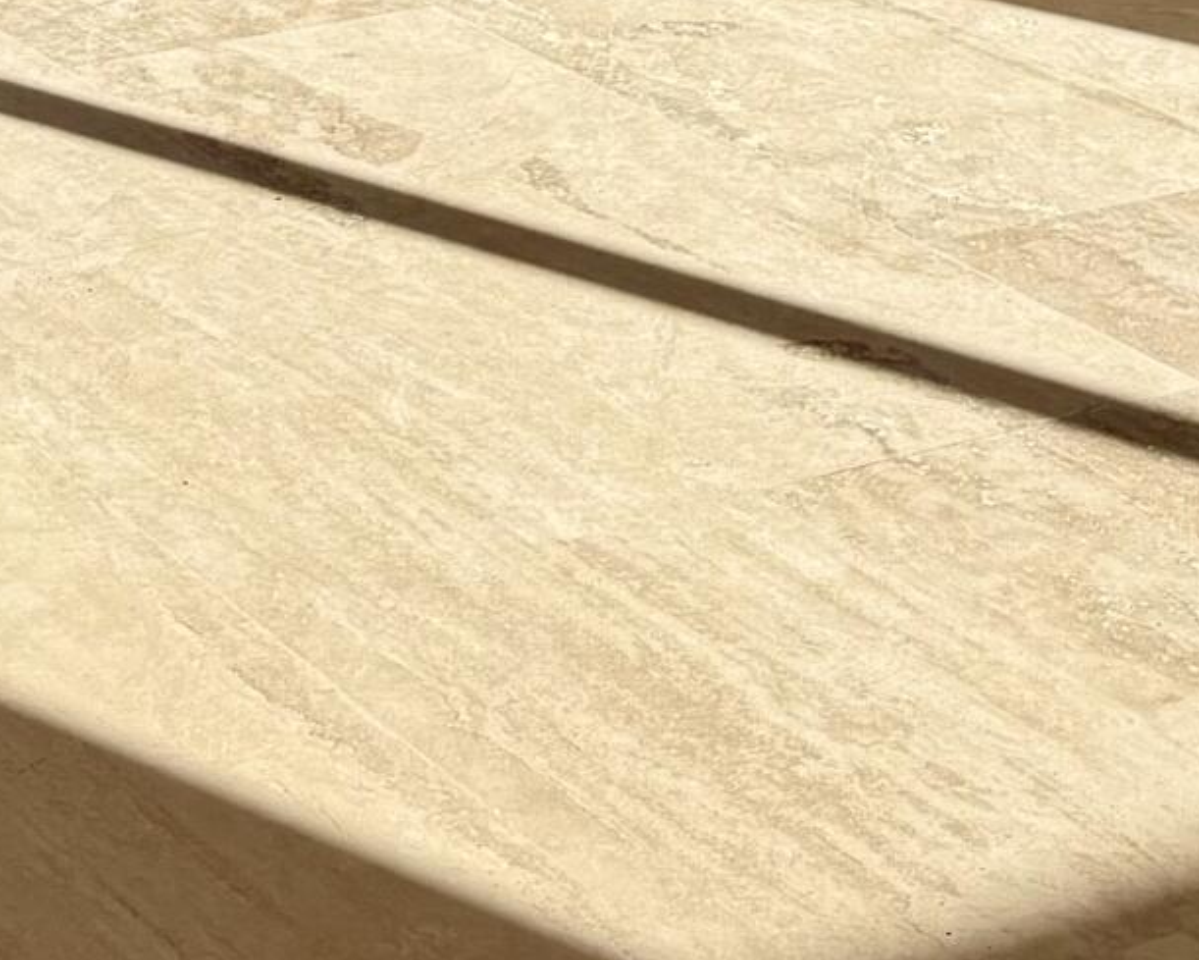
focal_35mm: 115
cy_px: -724
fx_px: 4082
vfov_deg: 12.4
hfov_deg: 16.6
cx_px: 261
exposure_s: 1/4167
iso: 100
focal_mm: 6.76
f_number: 1.78
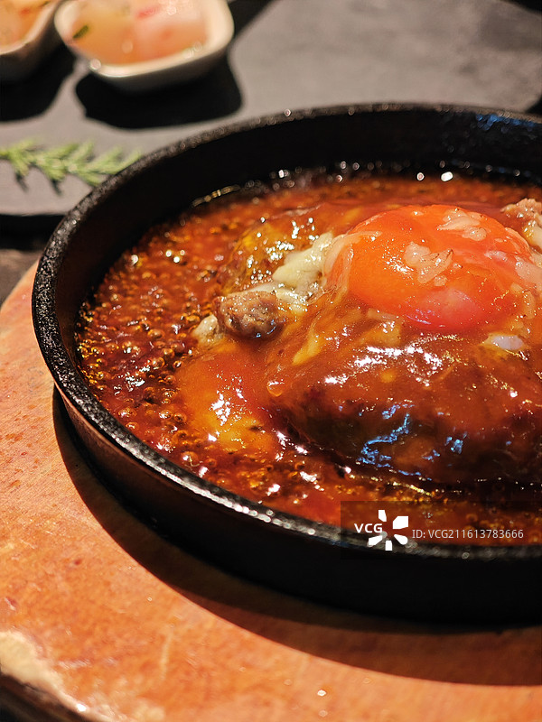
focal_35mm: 75
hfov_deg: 19.6
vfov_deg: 26.0
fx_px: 1566
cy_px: 361
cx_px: 271
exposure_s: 1/50
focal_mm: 12.28
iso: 500
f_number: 1.8
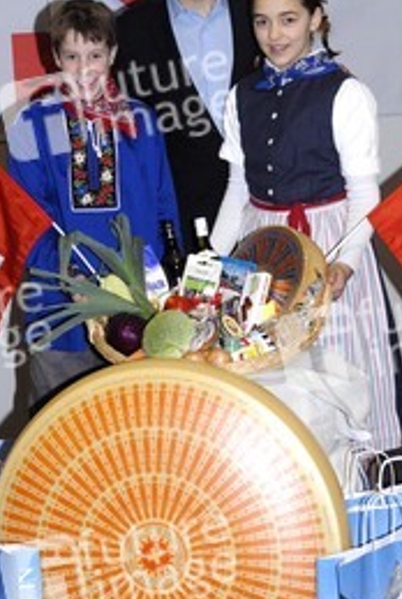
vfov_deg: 23.0
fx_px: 1466
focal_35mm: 88
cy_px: 222
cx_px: 187
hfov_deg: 15.6
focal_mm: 38
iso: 500
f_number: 5.6
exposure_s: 1/100
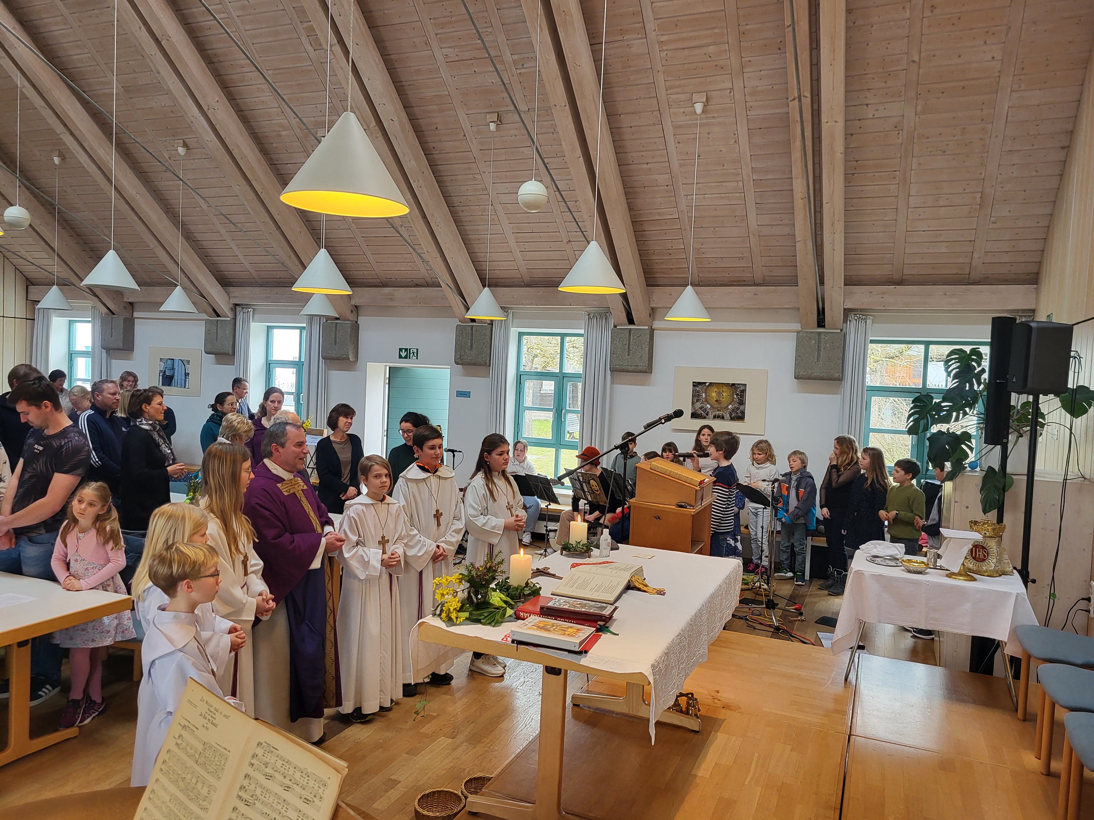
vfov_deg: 53.1
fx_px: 822
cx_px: 547
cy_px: 410
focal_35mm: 26
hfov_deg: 67.3
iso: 160
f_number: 1.8
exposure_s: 1/100
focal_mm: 5.4
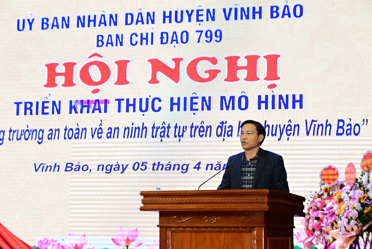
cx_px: 186
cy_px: 124
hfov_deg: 19.4
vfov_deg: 13.1
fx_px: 1086
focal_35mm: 105
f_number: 5
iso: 2500
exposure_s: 1/200
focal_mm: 70
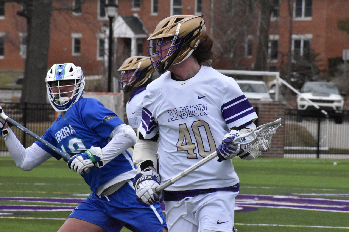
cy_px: 116
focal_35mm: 345
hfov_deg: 6.0
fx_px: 3344
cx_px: 174
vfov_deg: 4.0
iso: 8000
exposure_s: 1/4000
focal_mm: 230
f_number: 14
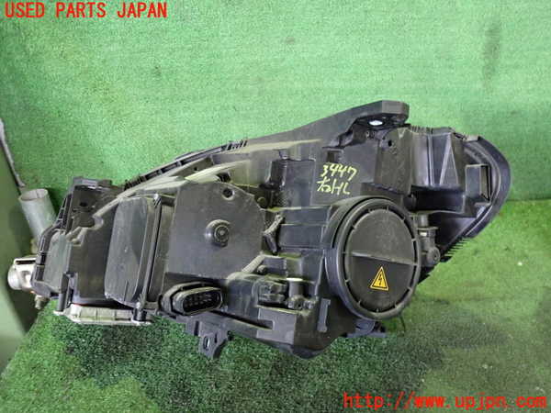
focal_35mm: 30
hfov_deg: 60.0
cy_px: 206
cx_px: 276
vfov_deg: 46.8
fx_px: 478
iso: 800
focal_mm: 5.4
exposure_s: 1/30
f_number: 2.3
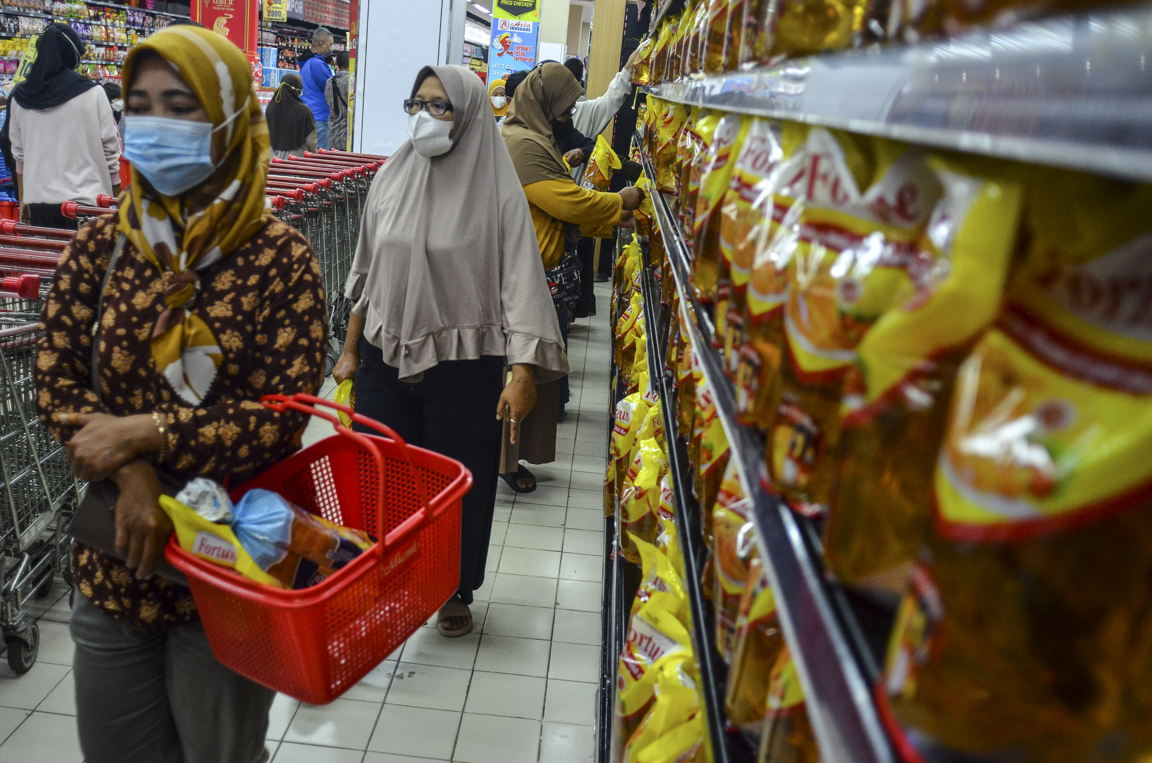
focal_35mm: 30
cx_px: 576
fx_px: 958
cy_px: 382
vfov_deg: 43.4
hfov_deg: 62.0
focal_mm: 20
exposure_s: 1/160
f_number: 2.8
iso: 1000
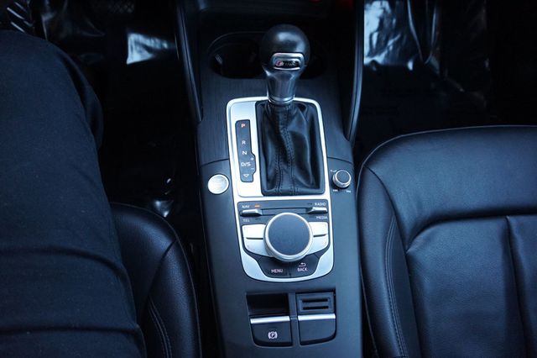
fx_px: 358
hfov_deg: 73.8
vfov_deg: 53.1
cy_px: 179
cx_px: 268
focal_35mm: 24
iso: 1600
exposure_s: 1/160
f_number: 4
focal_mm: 16
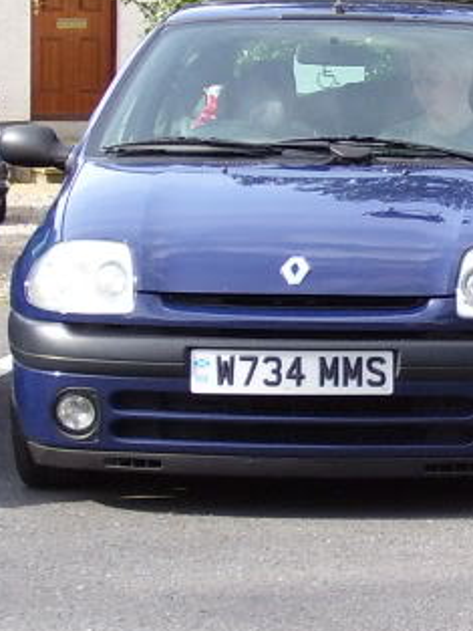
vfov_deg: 9.2
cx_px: 668
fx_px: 3933
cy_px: 290
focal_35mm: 216
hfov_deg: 6.8
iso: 80
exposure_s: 1/250
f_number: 3.6
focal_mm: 10.8
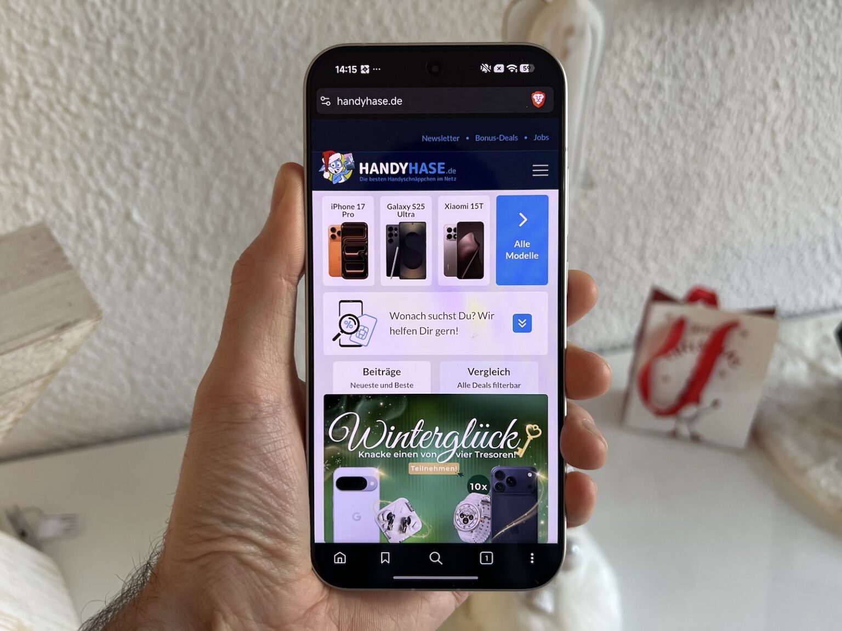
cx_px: 421
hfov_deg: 67.3
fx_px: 632
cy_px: 316
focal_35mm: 26
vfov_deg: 53.1
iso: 125
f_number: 1.5
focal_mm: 5.7
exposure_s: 1/121
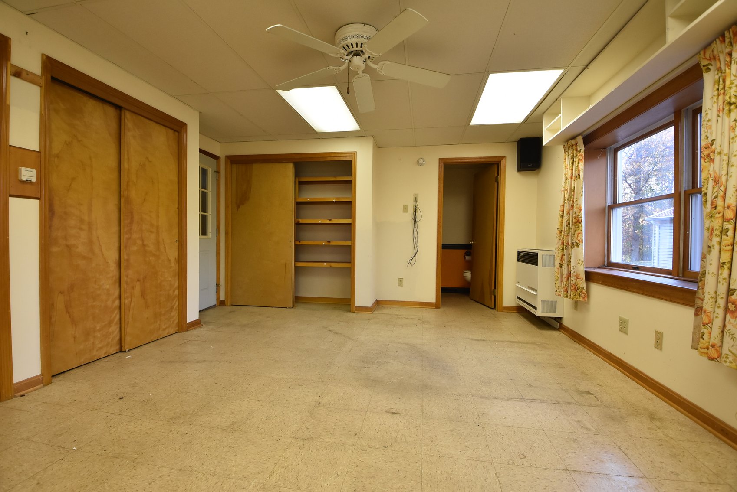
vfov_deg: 77.4
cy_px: 246
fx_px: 307
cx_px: 368
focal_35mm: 15
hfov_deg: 100.3
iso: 800
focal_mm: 10
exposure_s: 1/125
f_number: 5.6
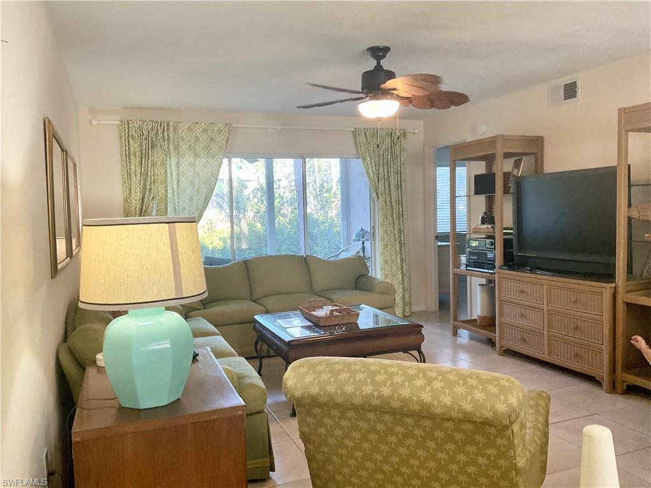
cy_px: 244
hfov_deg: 61.7
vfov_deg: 48.2
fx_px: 545
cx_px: 326
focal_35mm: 29
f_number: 1.8
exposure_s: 1/60
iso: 100
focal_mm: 3
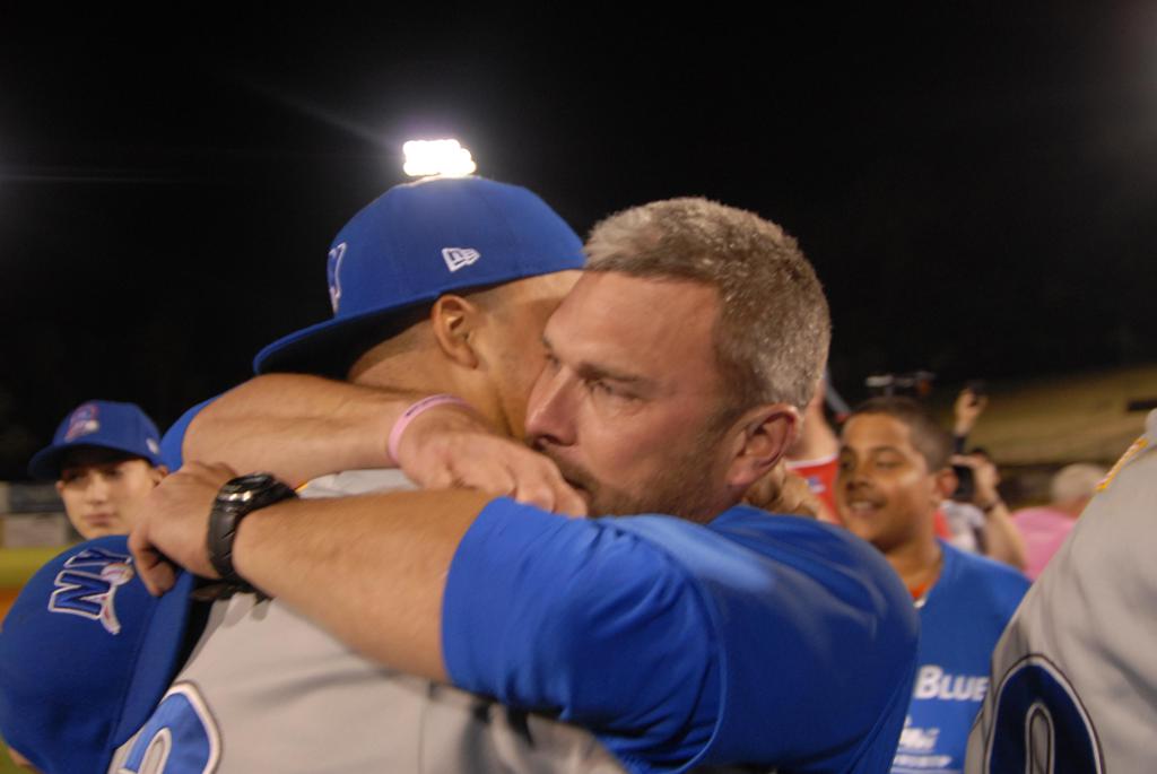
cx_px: 578
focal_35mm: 36
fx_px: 1158
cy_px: 387
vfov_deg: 37.0
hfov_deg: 53.1
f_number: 3.5
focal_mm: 24
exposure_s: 1/40
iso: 400
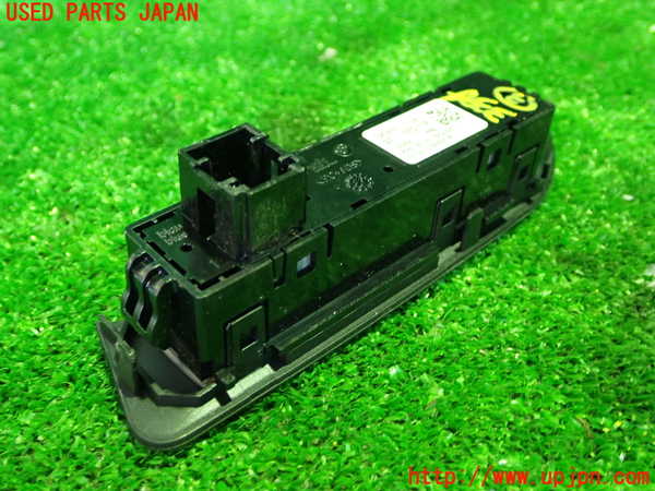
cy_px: 246
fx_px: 719
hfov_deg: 49.0
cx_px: 328
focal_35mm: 38
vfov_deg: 37.7
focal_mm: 6.83
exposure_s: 1/13
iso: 800
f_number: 2.7
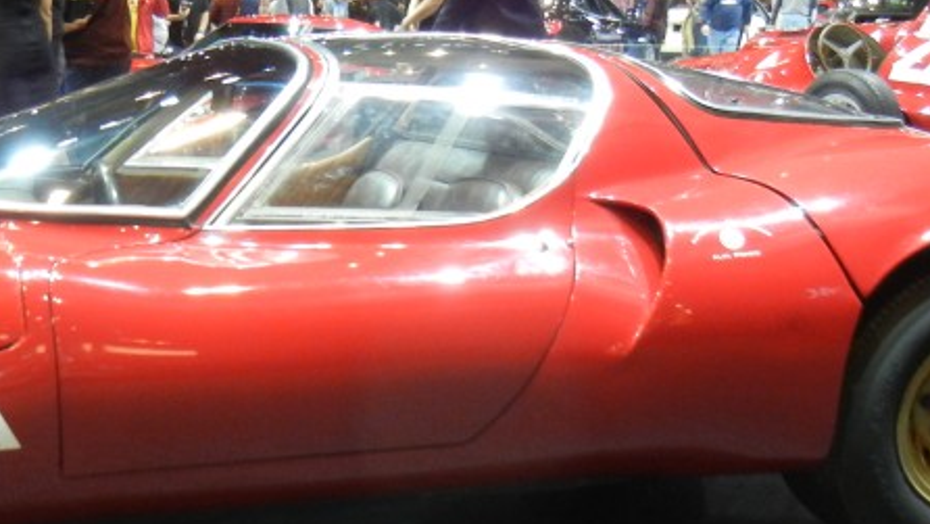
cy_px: 353
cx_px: 231
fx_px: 1850
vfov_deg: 16.1
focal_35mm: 75
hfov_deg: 27.8
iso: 400
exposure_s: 1/50
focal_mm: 5.4
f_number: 3.5
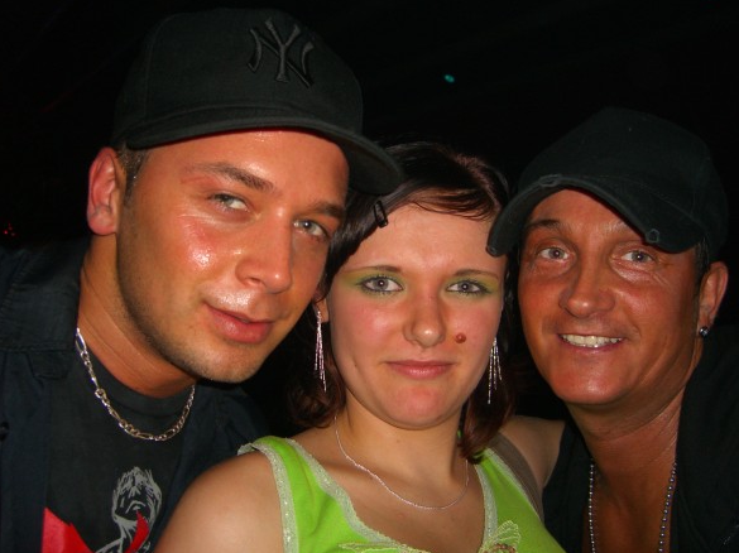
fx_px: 832
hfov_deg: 47.9
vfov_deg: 36.8
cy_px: 275
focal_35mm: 39
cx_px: 371
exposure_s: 1/60
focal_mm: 7.9
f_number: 2.8
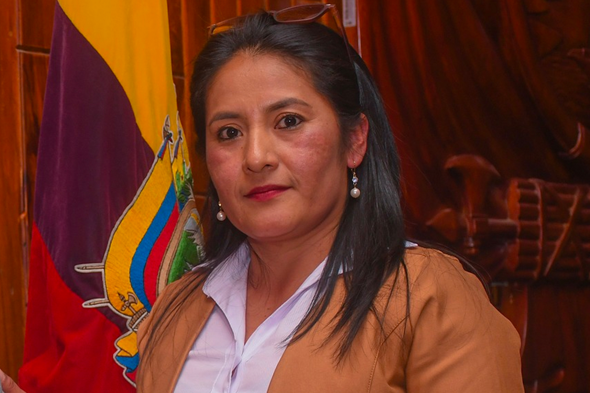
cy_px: 196
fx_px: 2851
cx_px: 295
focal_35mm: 174
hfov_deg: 11.8
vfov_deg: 7.9
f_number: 5.6
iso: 1000
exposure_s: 1/250
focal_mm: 116
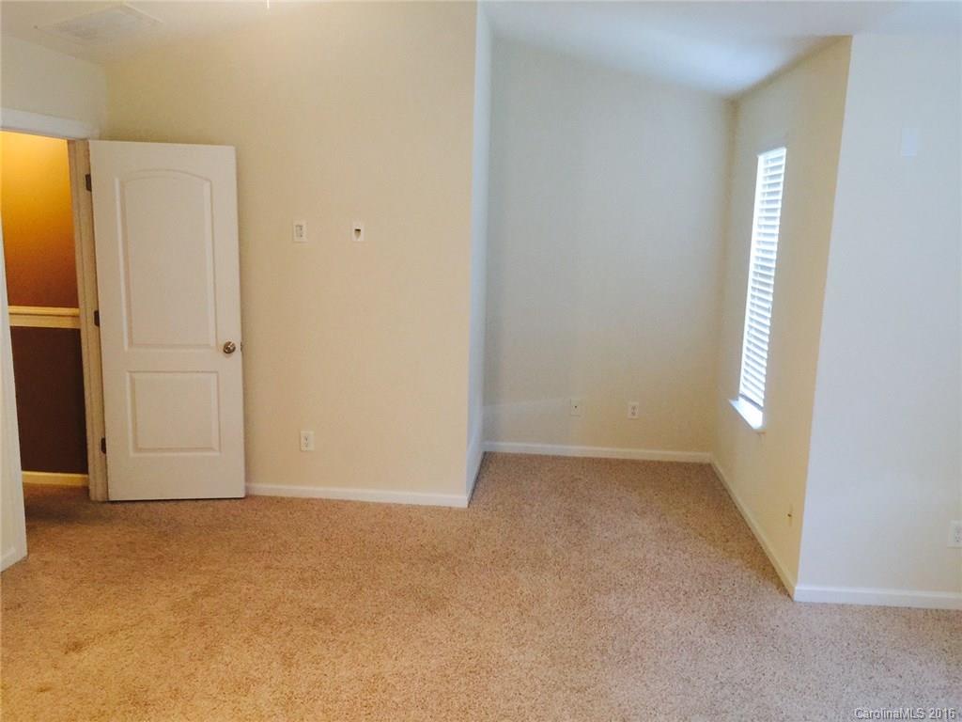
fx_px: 806
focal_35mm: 29
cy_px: 361
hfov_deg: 61.7
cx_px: 481
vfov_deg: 48.2
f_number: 2.2
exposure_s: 1/15
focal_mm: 4.15
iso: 80
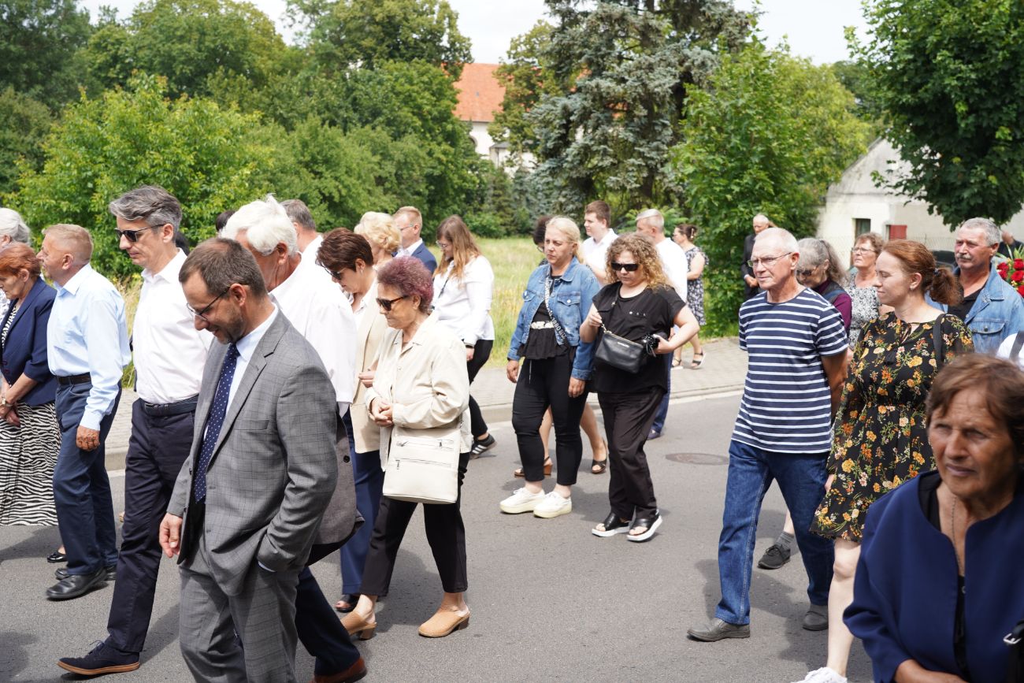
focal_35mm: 39
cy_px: 342
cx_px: 512
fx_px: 1109
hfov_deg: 49.5
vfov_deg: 34.2
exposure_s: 1/200
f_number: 5.6
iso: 100
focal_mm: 39
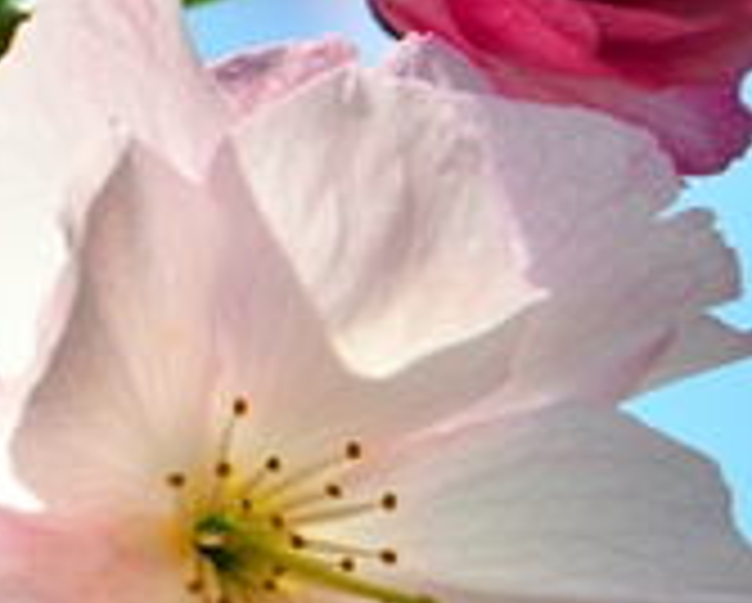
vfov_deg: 1.2
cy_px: 441
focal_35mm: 1347
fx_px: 30014
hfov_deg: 1.4
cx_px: -540
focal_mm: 300
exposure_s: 1/640
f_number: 13
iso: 400
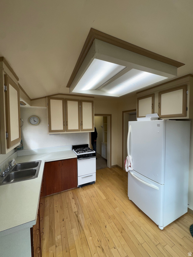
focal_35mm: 14
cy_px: 128
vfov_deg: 102.1
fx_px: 104
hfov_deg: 85.7
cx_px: 96
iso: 50
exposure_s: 1/120
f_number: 2.2
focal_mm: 2.22
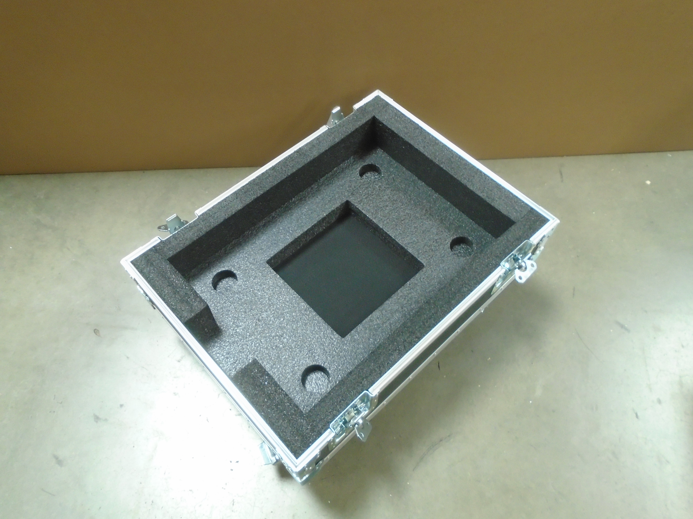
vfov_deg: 53.1
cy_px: 260
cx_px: 346
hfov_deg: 67.3
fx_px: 521
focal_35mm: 26
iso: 400
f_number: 3.2
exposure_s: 1/25
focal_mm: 4.6
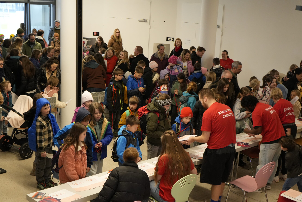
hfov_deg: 37.5
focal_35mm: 53
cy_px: 116
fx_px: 445
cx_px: 148
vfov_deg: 25.5
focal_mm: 46
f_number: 4.5
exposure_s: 1/160
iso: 4000
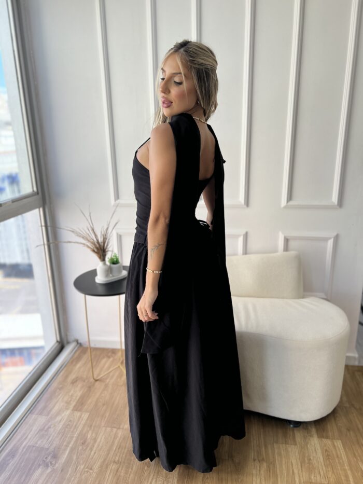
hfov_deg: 53.1
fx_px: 363
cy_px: 242
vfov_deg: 67.3
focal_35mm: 26
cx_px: 182
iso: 50
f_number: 1.5
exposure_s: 1/361
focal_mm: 5.7
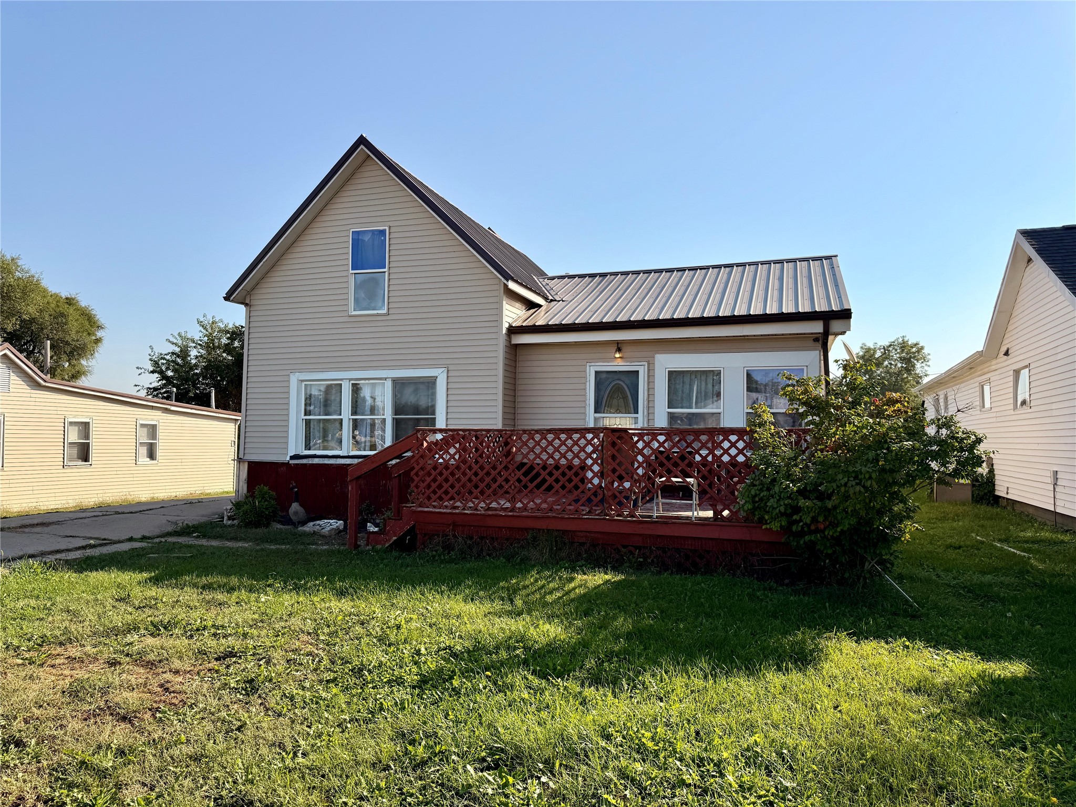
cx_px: 538
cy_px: 404
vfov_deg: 56.8
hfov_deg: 71.6
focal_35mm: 24
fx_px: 746
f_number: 1.78
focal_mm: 6.76
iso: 80
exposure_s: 1/5319
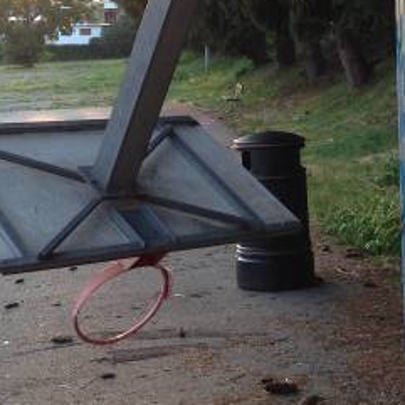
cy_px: 69
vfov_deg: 18.5
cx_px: 239
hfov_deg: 18.7
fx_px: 1231
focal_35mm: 93
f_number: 2.4
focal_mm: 4.12
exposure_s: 1/120
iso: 80
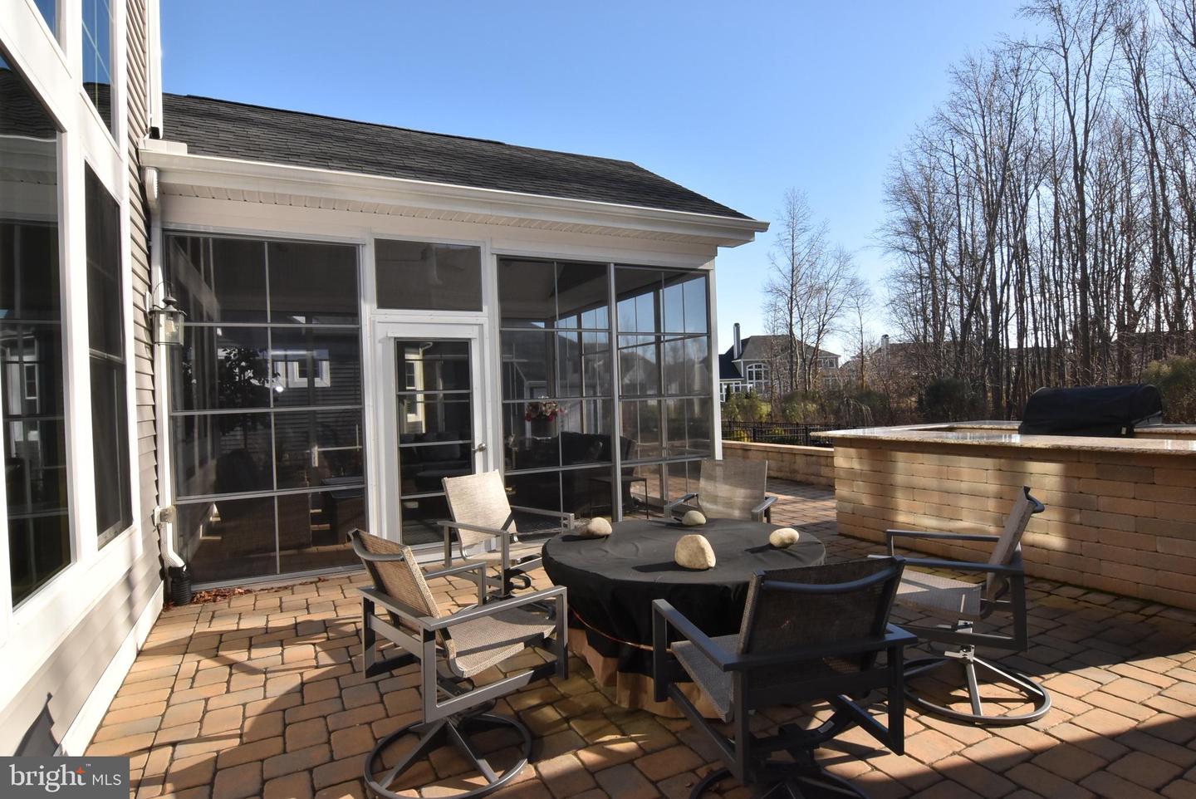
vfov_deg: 67.5
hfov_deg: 90.0
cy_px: 400
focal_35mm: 18
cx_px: 598
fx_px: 598
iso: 800
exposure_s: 1/200
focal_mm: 12
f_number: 22
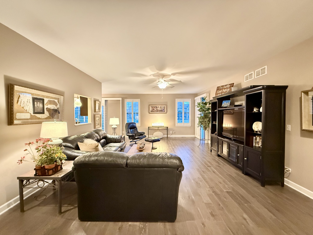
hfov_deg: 102.1
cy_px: 118
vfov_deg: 85.7
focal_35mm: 14
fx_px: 127
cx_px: 156
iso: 1600
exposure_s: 1/30
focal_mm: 2.22
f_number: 2.2
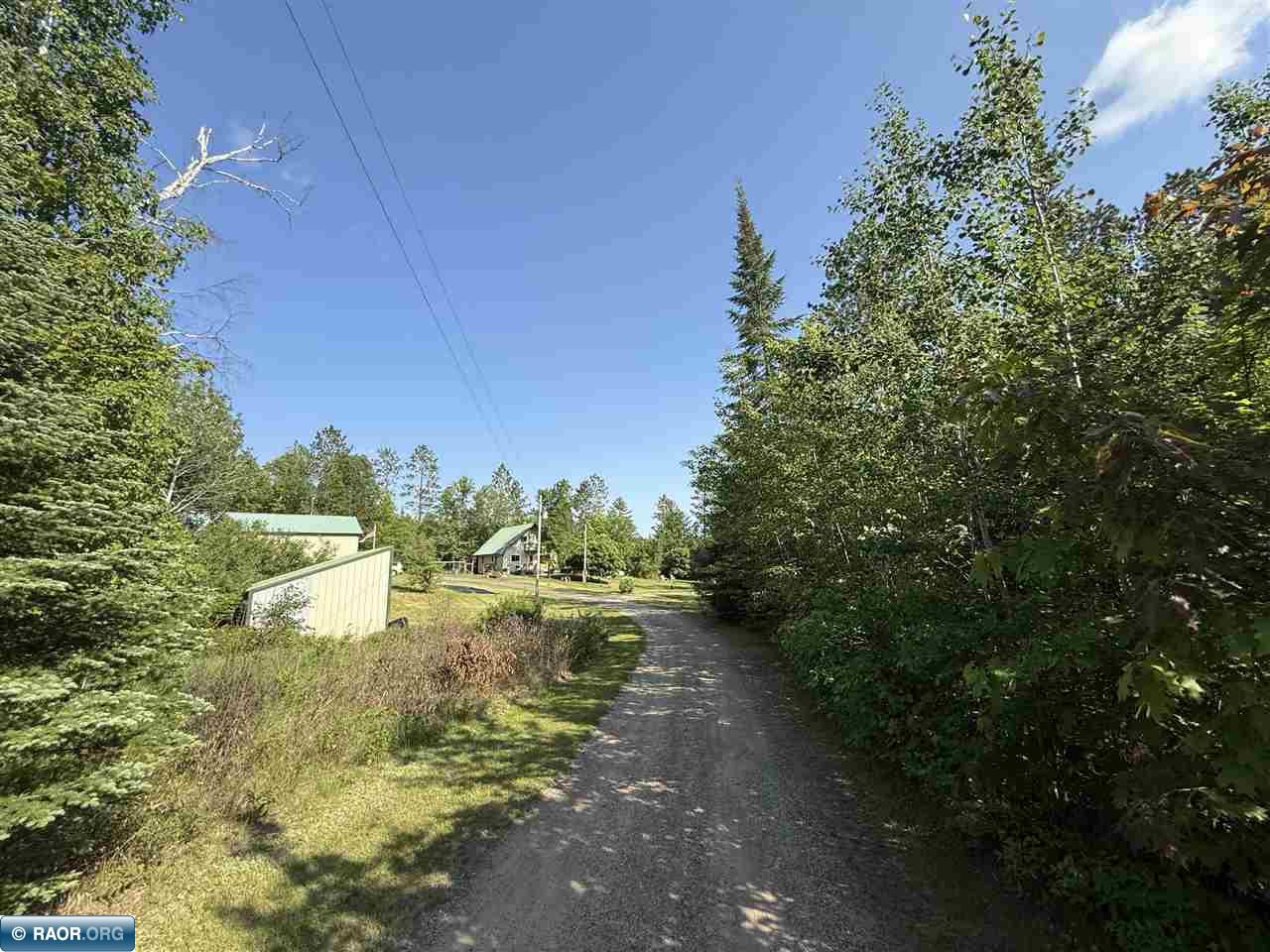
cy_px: 476
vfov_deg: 85.7
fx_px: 514
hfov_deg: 102.1
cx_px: 635
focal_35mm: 14
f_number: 2.2
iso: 50
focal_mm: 2.22
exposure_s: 1/1534
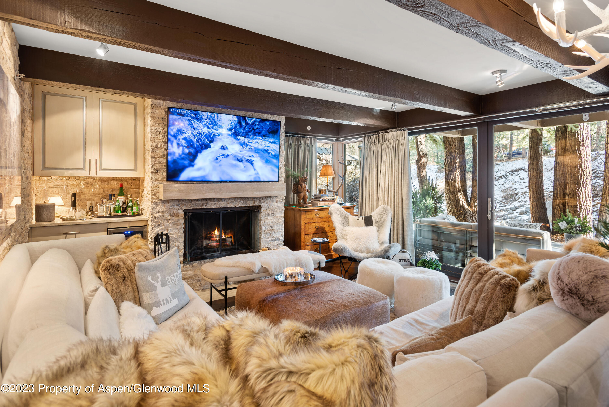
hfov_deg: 84.0
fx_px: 338
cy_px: 204
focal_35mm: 20
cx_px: 304
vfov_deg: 62.0
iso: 100
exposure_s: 1.6
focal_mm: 20
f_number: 7.1
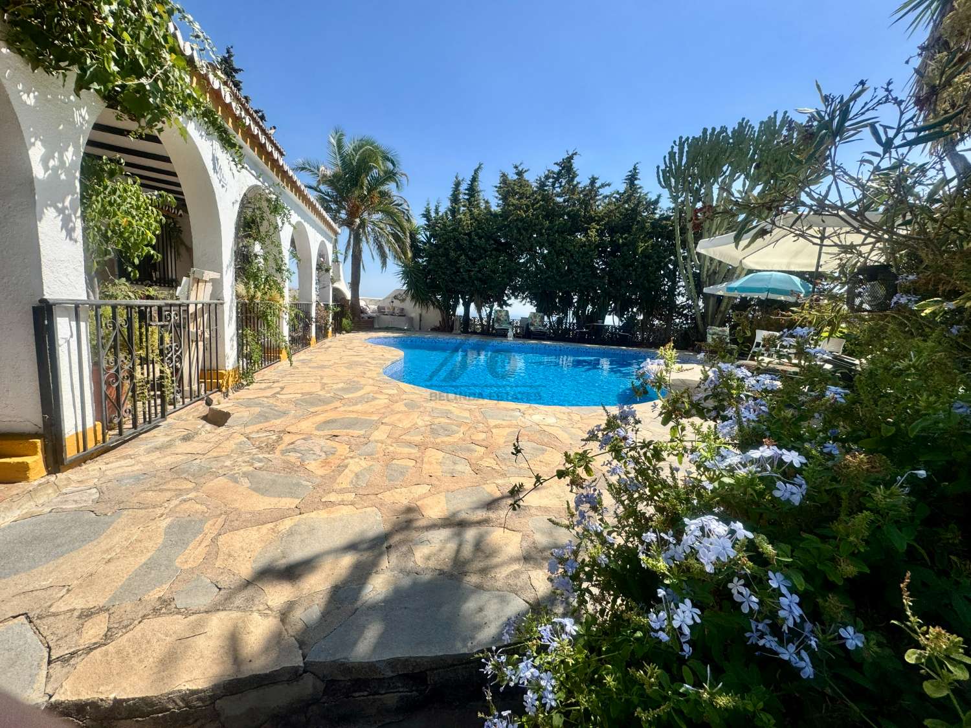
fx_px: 393
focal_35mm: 14
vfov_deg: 85.7
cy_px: 364
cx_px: 486
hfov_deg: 102.1
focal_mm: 2.22
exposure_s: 1/2028
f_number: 2.2
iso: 40
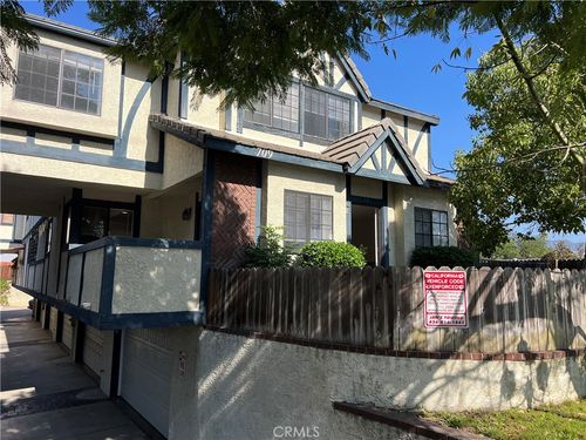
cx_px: 293
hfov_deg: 67.3
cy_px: 220
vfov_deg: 53.1
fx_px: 440
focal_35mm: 26
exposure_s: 1/3571
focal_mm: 5.7
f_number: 1.5
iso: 50
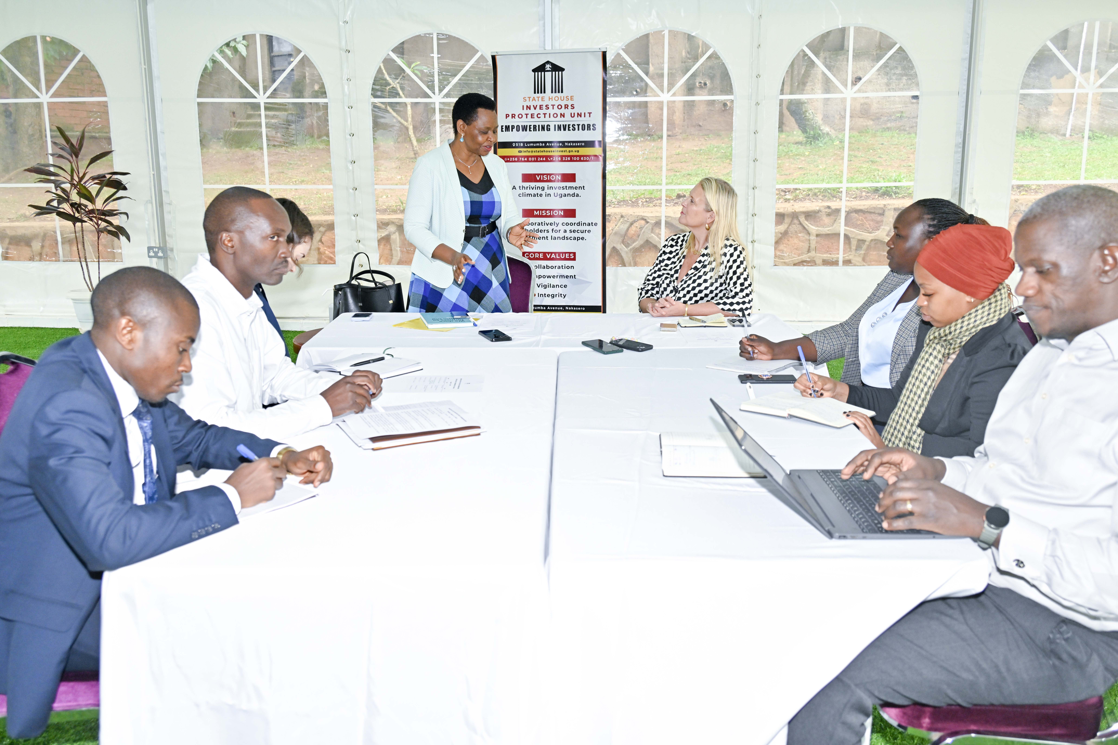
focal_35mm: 32
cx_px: 559
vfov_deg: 41.1
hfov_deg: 58.7
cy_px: 372
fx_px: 994
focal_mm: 32
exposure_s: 1/250
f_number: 4.8
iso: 800
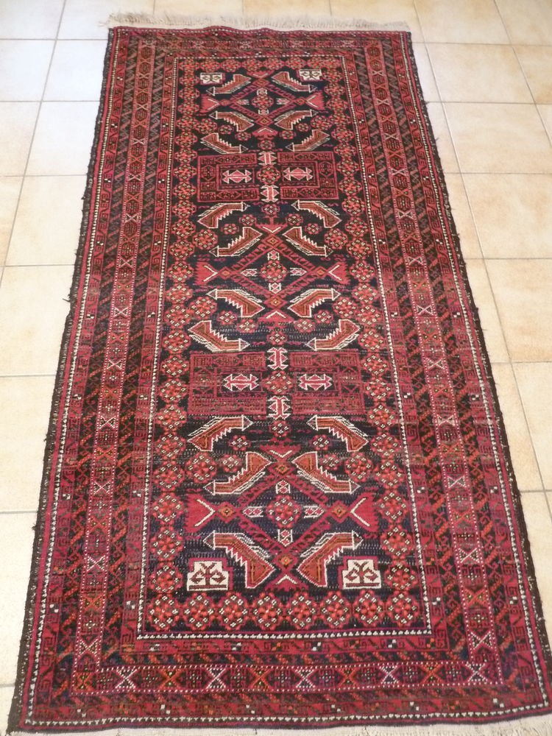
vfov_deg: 69.4
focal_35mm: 25
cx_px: 276
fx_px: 532
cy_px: 368
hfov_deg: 54.9
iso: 400
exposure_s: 1/10
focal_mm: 4.1
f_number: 3.3
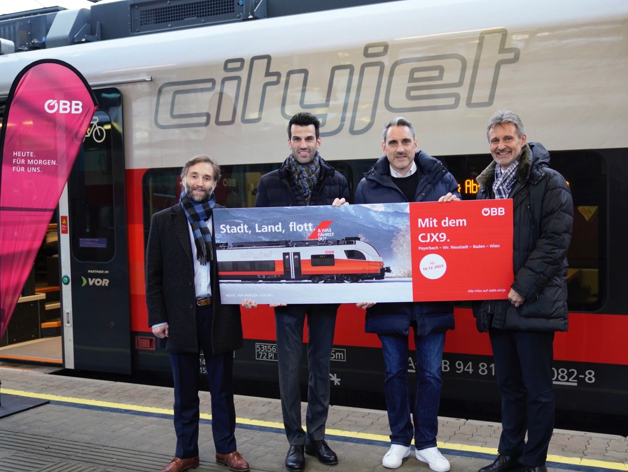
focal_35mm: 40
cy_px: 242
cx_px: 355
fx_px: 726
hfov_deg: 46.7
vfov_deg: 36.0
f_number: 2.8
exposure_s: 1/40
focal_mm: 36
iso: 320
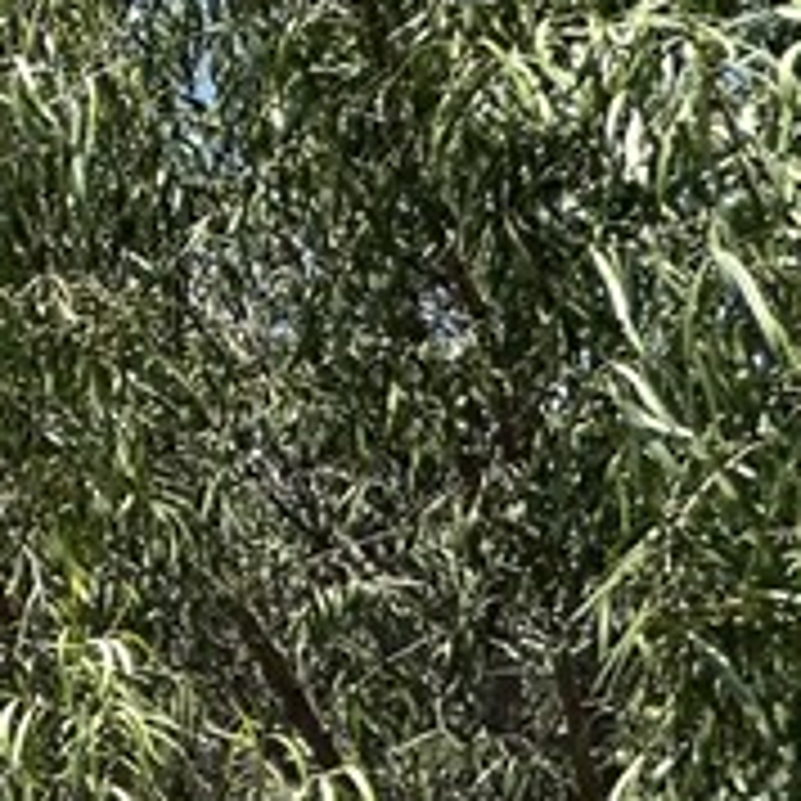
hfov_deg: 13.1
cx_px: -1368
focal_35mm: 71
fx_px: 1859
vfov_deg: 21.7
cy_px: 1076
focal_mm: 2.22
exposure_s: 1/1742
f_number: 2.2
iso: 50
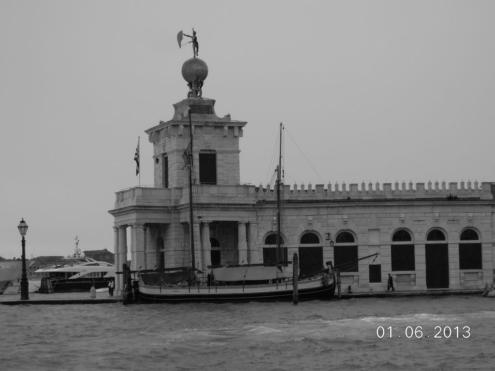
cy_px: 186
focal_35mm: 85
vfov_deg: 17.4
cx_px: 248
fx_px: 1215
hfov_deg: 23.0
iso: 160
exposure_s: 1/400
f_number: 4.5
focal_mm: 15.2
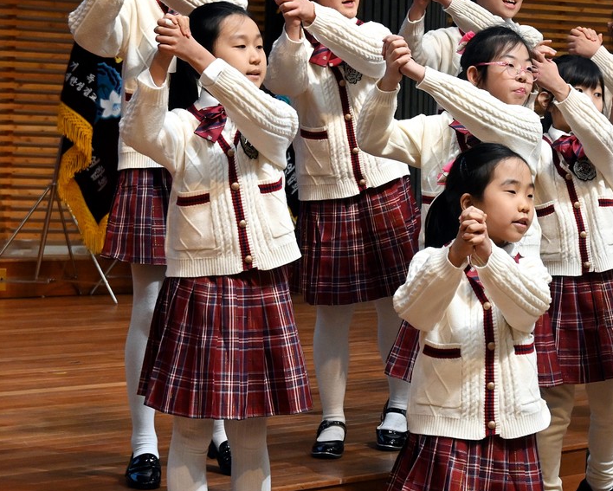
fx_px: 2124
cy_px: 152
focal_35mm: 117
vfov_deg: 13.2
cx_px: 521
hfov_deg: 16.3
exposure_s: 1/500
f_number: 6
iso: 2200
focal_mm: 46
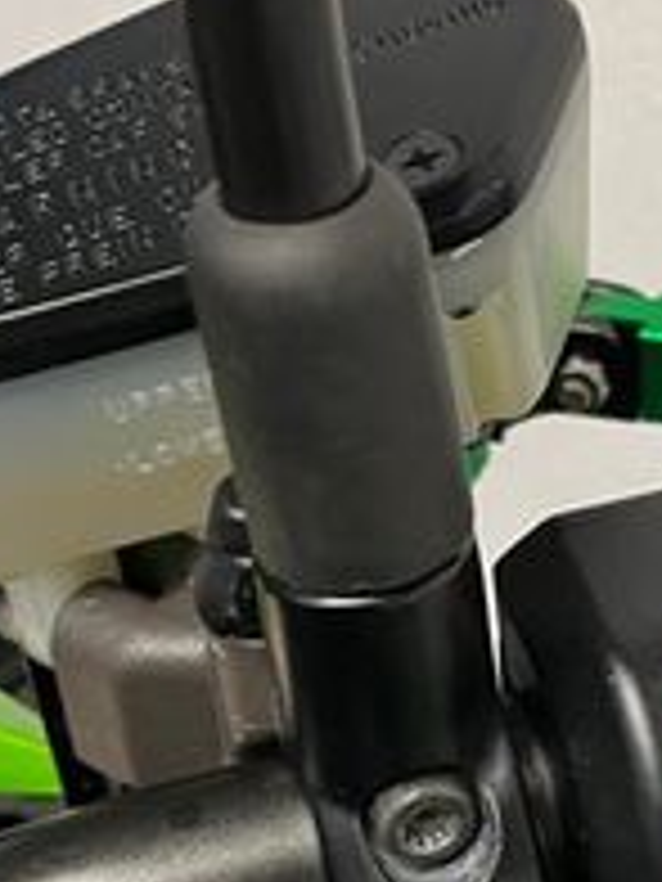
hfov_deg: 17.0
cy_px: 675
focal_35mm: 85
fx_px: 2167
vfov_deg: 22.8
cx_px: 662
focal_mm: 5.1
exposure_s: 1/50
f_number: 1.6
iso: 100
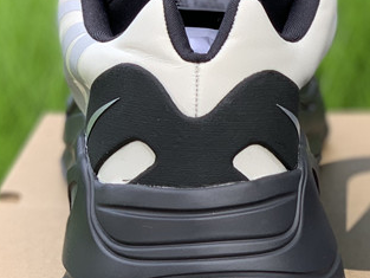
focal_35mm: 141
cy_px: 114
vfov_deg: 10.5
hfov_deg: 13.7
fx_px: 1508
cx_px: 400
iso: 40
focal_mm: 6
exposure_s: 1/122
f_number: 2.4
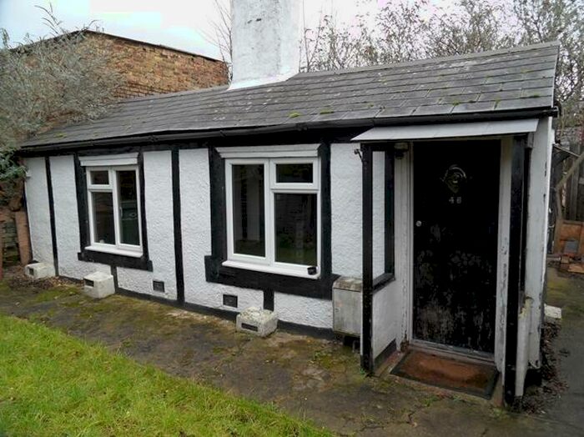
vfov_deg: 56.8
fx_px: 405
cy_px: 218
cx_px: 292
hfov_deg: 71.6
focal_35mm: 24
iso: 80
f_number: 3.2
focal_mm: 3.9
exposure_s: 1/90
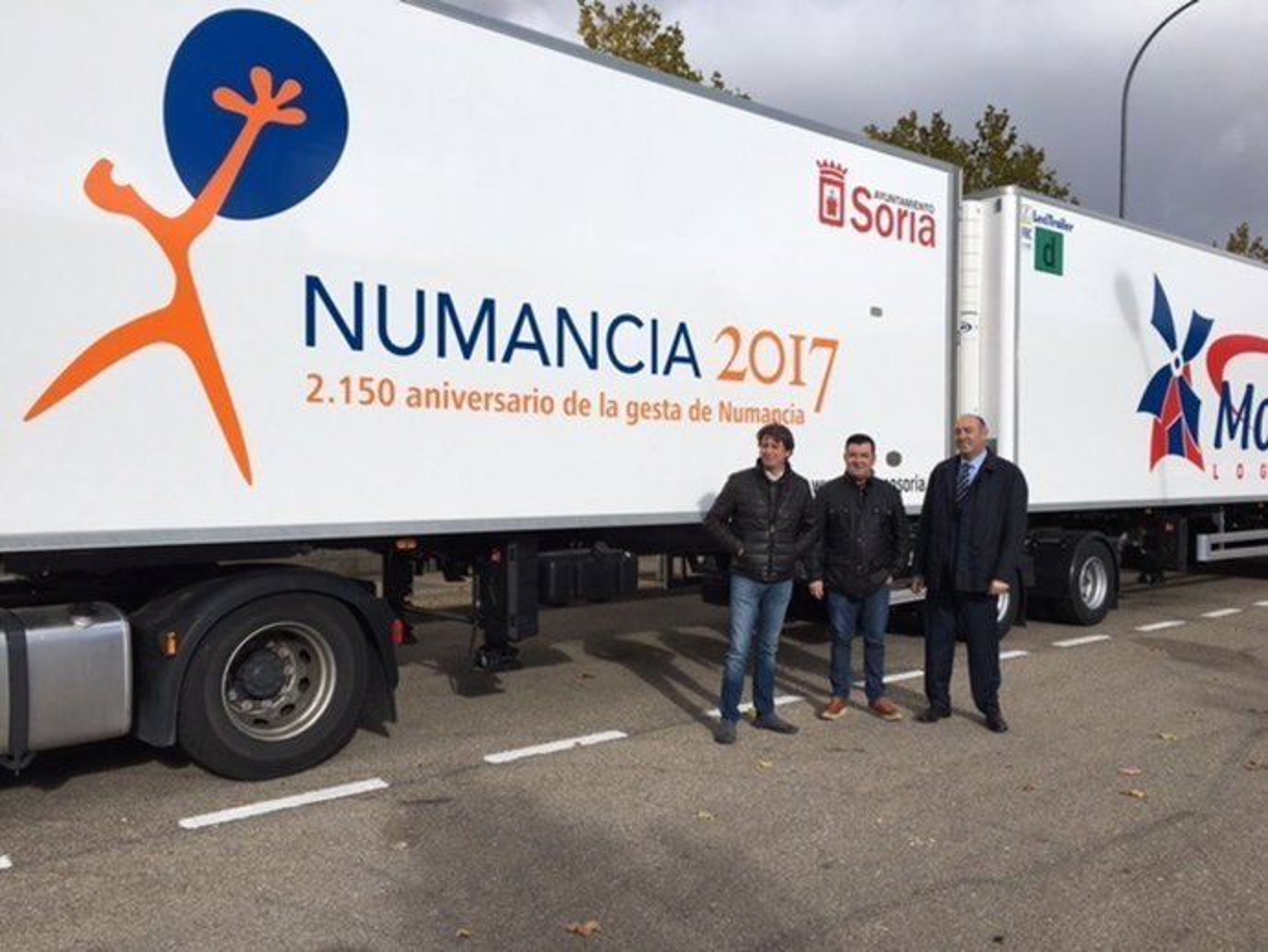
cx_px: 634
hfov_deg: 61.6
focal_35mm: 29
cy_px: 476
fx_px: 1063
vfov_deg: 48.3
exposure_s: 1/1832
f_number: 2.2
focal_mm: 4.15
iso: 25
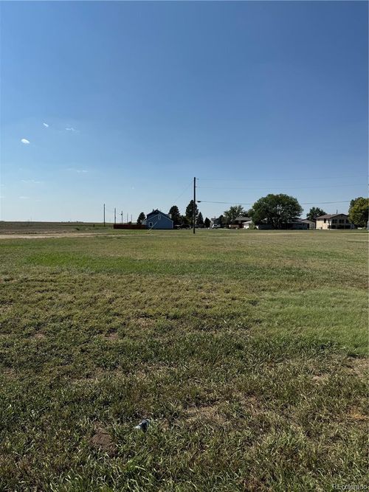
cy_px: 246
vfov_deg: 71.6
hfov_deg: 56.8
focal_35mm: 24
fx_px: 341
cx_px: 184
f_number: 1.78
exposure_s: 1/9009
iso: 80
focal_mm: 6.76
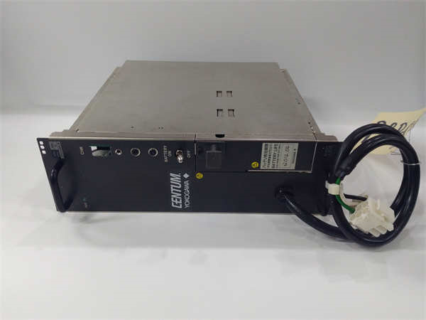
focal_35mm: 27
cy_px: 160
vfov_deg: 51.4
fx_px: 332
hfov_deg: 65.3
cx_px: 213
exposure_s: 1/33
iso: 269
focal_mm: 3.79
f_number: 2
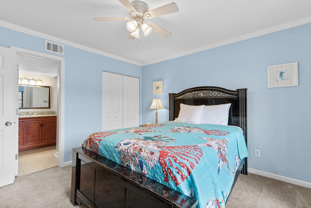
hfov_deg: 100.4
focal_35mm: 15
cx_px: 156
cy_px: 104
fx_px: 130
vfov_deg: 77.3
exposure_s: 1/13
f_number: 4.5
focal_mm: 10
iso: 100
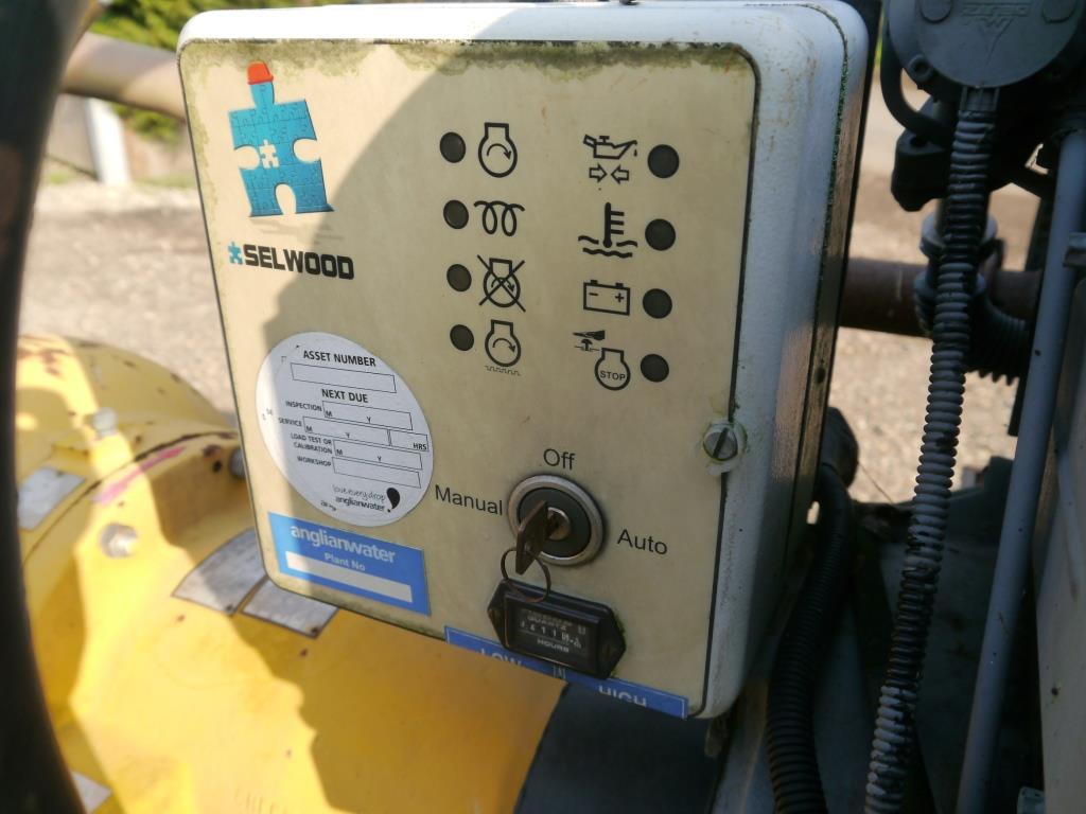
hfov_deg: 63.4
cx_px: 543
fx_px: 878
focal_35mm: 28
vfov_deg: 49.7
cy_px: 407
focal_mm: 14
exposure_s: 1/200
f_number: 5
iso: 160
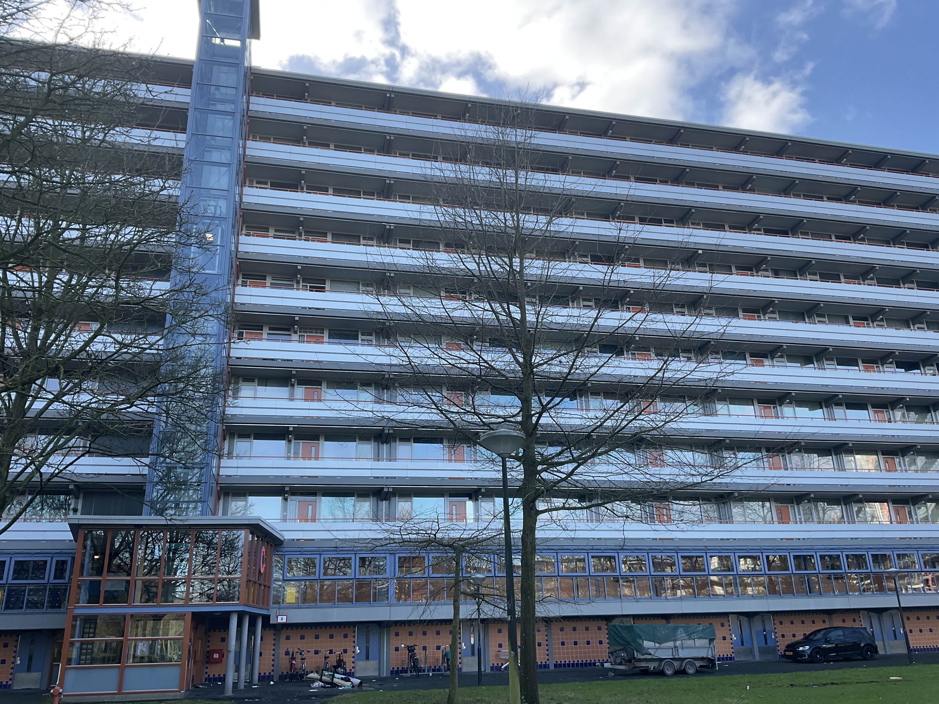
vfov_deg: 48.2
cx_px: 470
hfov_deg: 61.7
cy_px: 352
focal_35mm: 29
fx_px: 787
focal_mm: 3
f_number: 1.8
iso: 16
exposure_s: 1/295
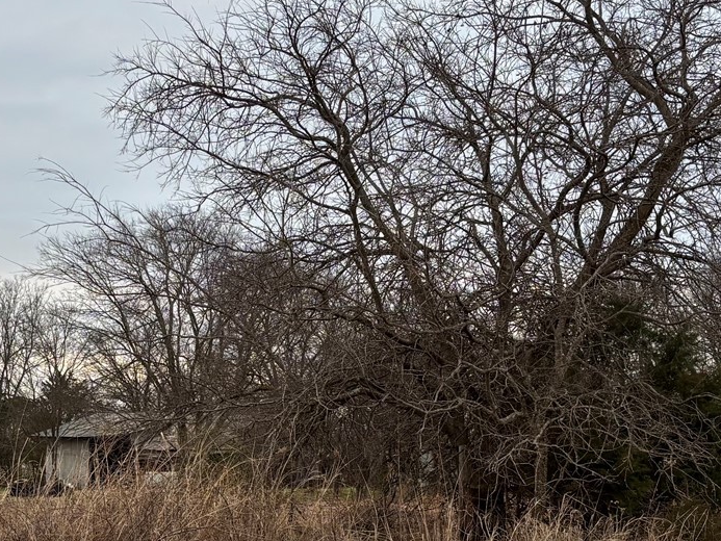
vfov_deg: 20.2
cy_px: 424
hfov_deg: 26.7
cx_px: 189
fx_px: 1500
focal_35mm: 72
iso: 50
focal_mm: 5.96
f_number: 1.6
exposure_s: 1/384
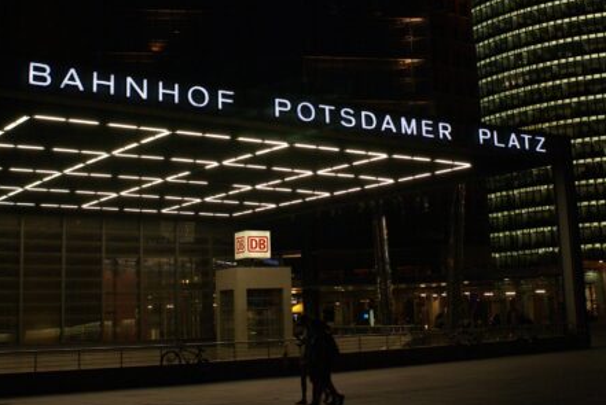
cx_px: 295
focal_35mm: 49
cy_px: 139
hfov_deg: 40.3
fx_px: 826
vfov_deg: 27.4
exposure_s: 1/40
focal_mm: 24
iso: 320
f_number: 4.5
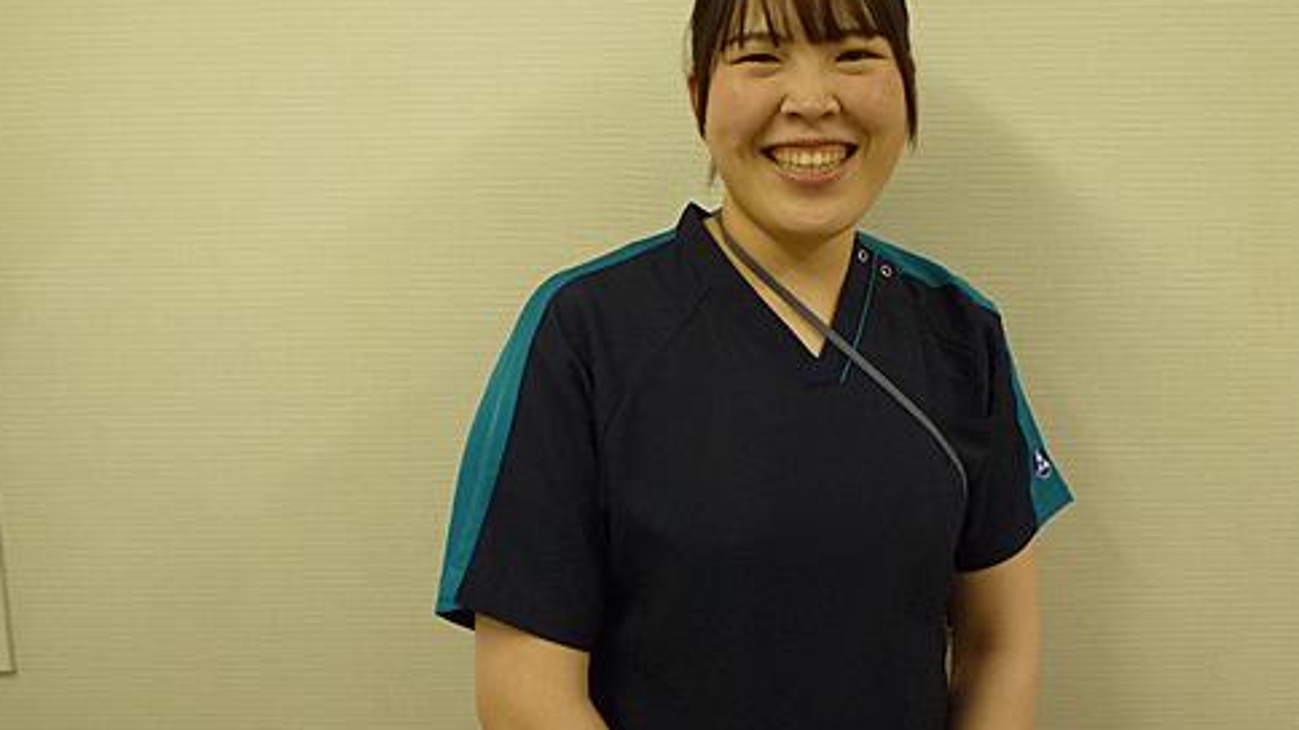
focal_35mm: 33
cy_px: 298
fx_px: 1136
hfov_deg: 59.2
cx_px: 747
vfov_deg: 35.5
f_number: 2.8
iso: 250
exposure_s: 1/30
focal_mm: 4.4
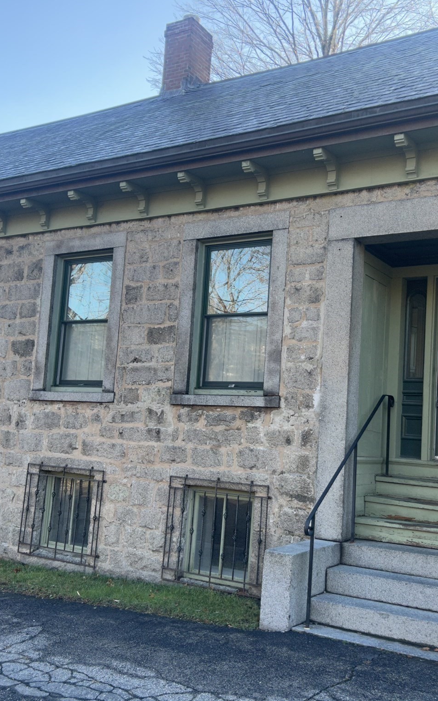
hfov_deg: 34.1
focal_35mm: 37
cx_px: 290
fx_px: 707
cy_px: 351
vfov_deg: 52.8
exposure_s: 1/291
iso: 40
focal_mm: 5.7
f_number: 1.5
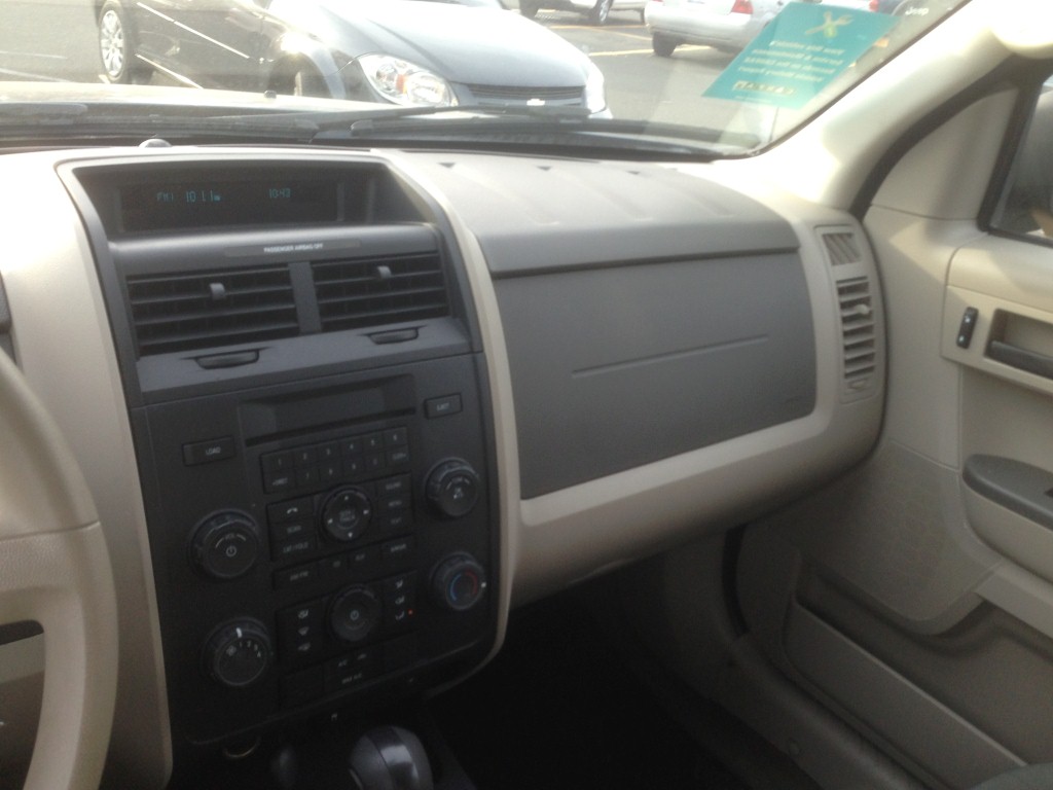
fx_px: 1004
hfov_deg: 55.4
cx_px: 526
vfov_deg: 42.9
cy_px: 395
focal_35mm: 33
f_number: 2.4
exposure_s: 1/120
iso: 64
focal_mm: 4.13
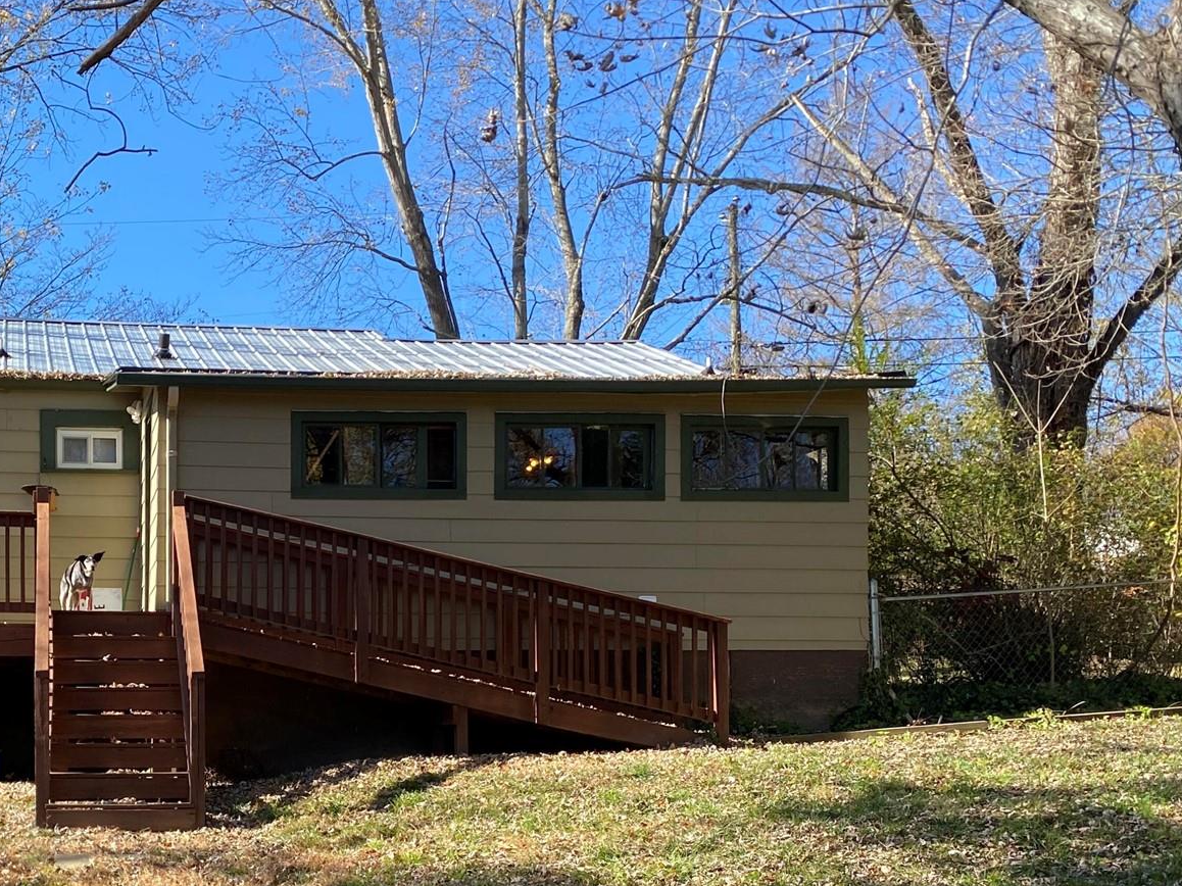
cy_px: 725
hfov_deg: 39.3
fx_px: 1570
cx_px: 202
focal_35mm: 46
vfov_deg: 30.6
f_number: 1.8
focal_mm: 4.25
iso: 32
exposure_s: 1/839
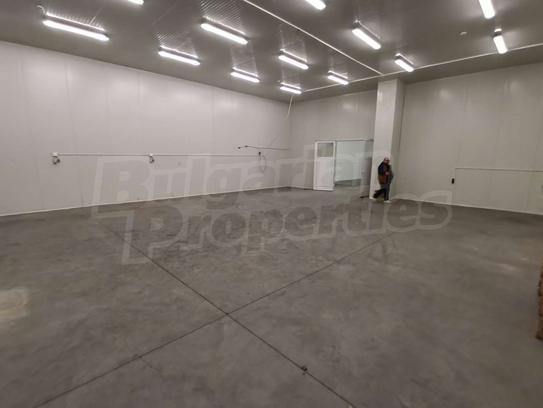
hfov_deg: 91.0
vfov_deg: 74.7
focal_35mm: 17
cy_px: 204
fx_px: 267
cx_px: 272
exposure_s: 1/20
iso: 500
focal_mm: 2.23
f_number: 2.2
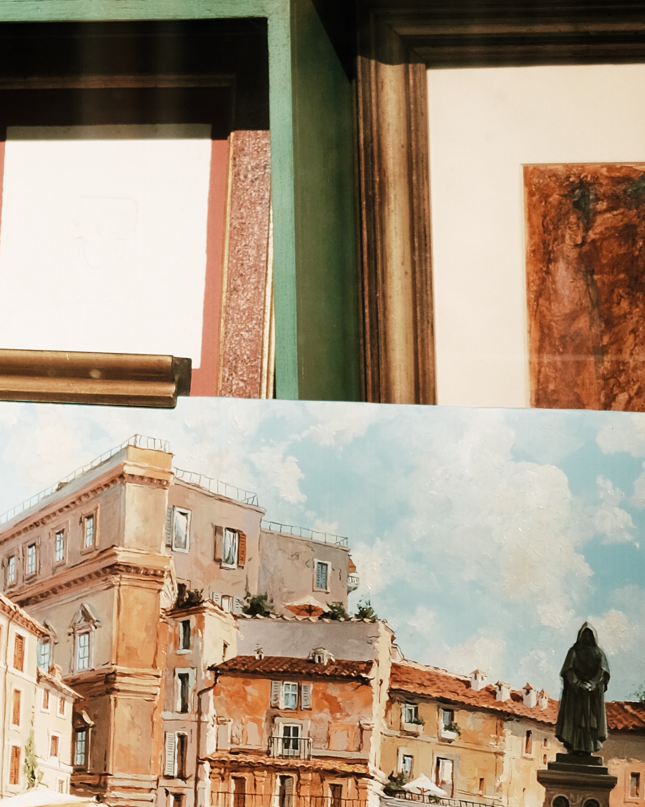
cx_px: 418
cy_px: 400
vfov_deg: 10.7
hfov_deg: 8.6
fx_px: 4296
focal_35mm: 180
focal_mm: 35
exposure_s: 1/4400
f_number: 2.5
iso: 400
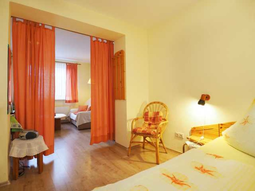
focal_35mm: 18
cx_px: 128
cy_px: 96
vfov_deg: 71.6
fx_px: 133
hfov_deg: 87.8
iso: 400
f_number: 4
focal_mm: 9
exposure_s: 1/30
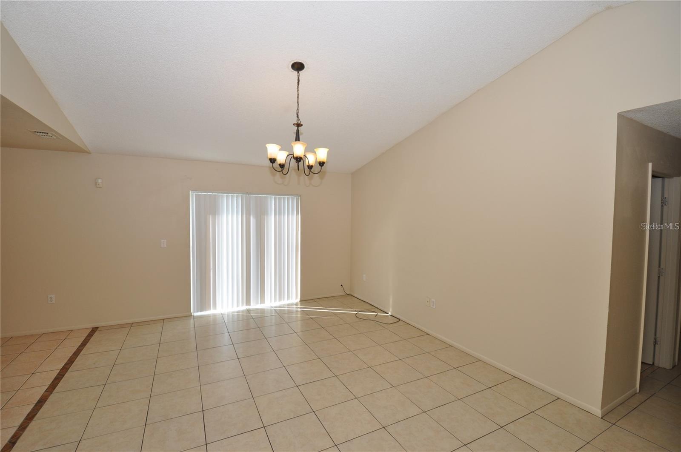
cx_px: 340
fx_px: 283
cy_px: 226
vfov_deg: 77.2
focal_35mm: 15
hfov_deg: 100.5
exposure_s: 1/125
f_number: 5.6
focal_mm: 10
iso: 400
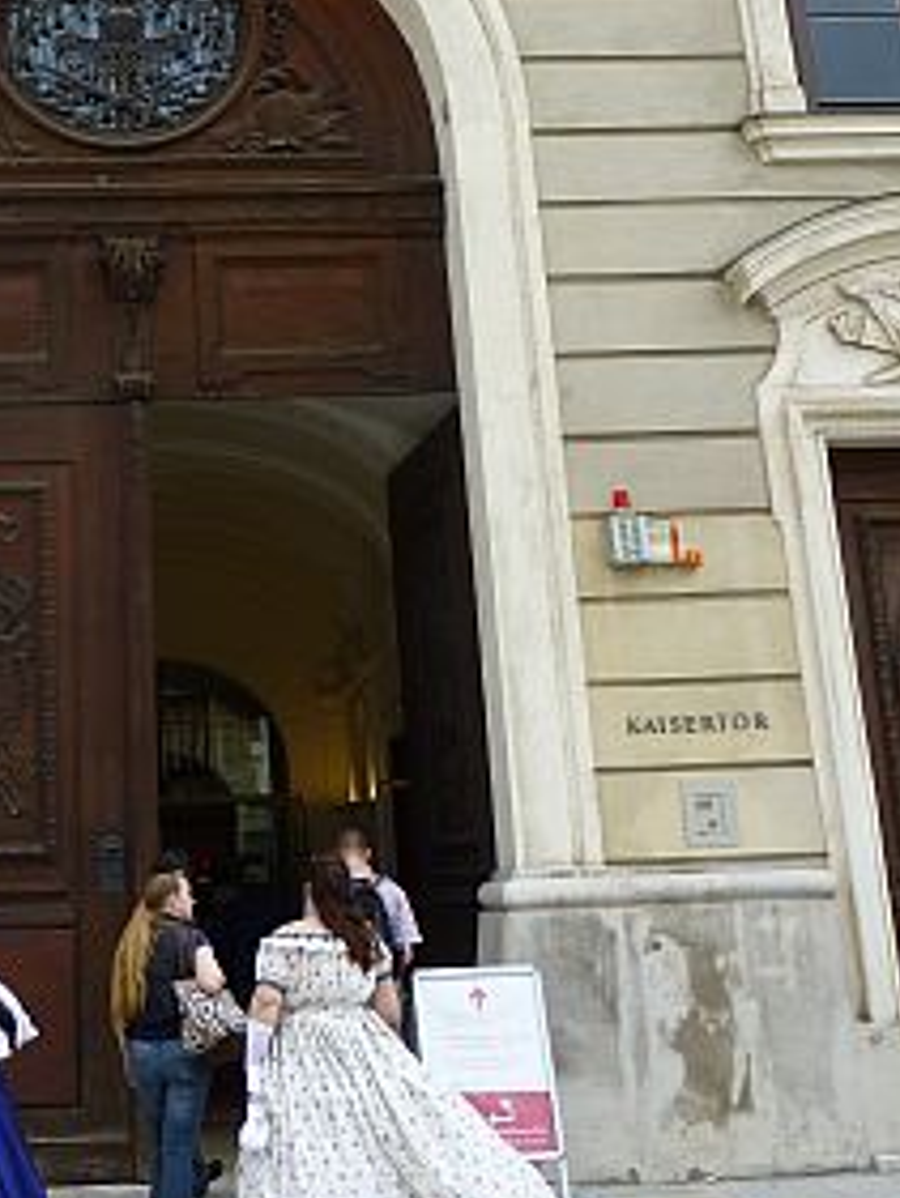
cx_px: 151
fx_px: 1628
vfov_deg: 39.9
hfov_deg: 30.0
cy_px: 384
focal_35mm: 47
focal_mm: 4.3
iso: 100
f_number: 4
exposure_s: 1/200
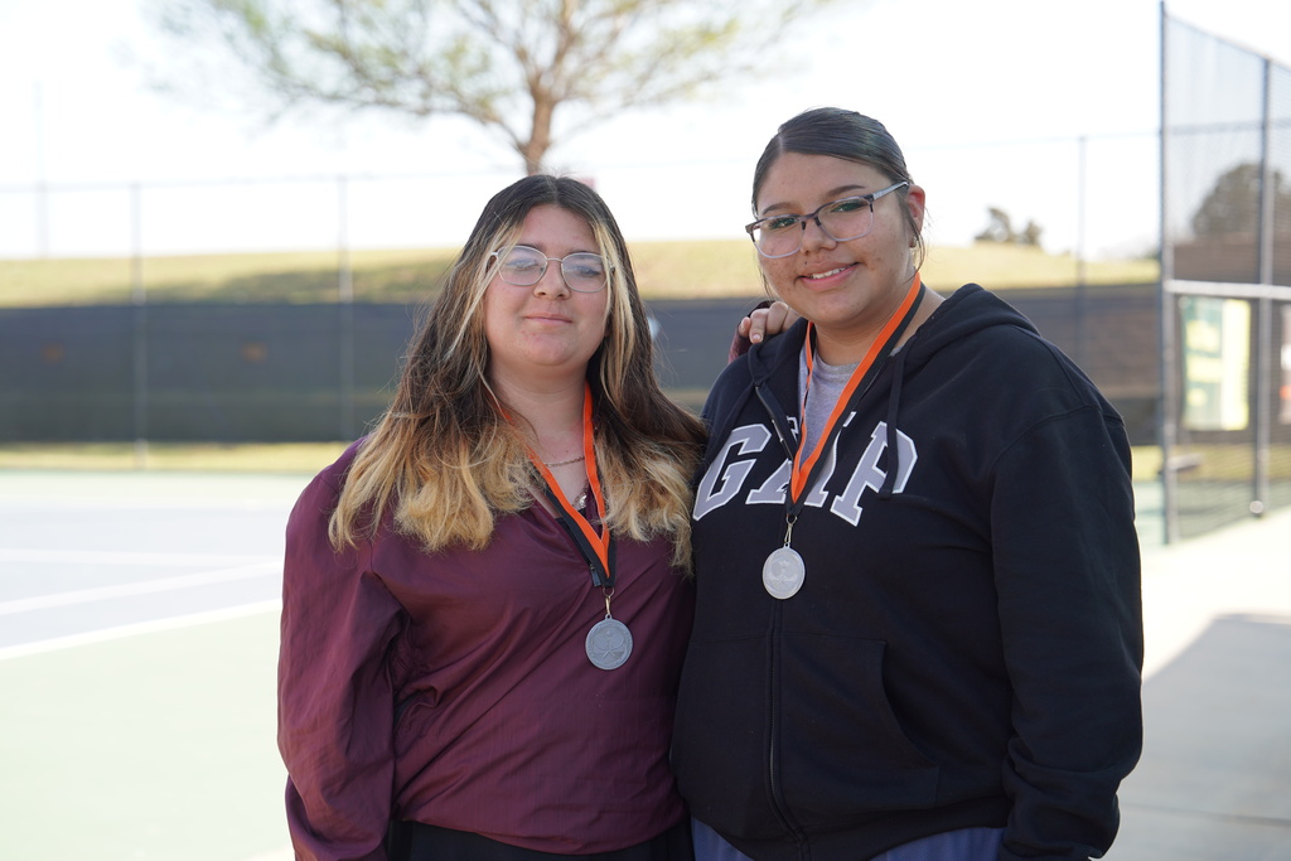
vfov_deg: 19.5
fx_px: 2510
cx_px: 646
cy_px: 430
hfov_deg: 28.8
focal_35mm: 70
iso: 100
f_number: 4
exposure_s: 1/200
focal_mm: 70
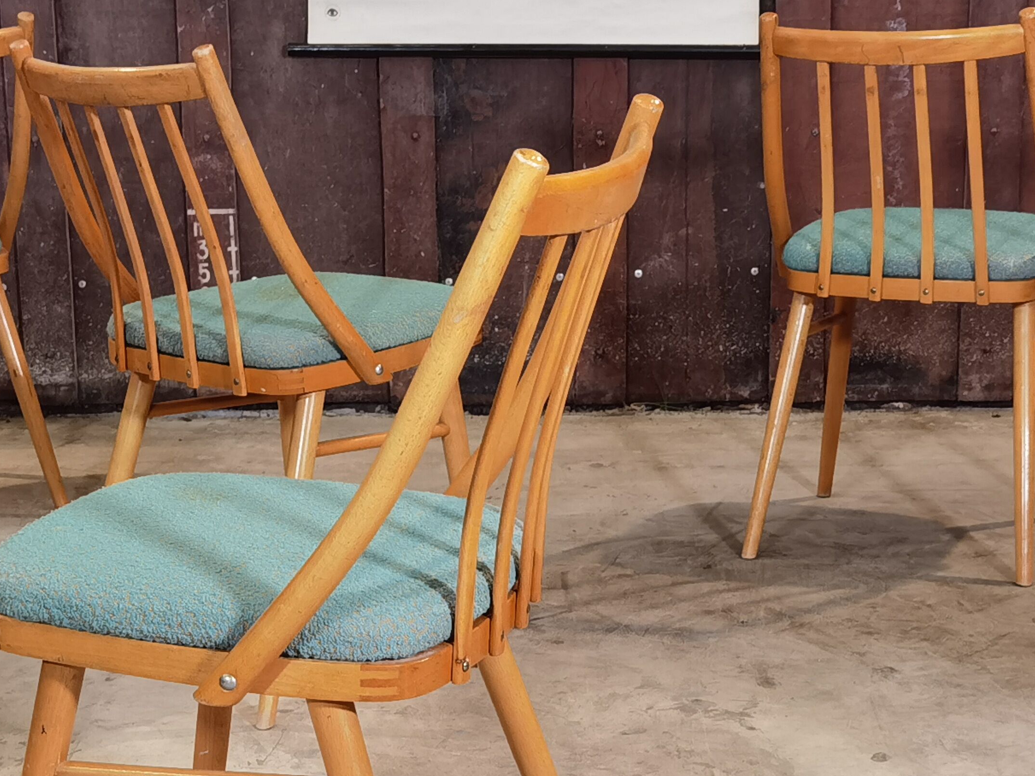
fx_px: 2332
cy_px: 629
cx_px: 477
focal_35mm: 78
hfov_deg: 25.0
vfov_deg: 18.7
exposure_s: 1/50
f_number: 1.9
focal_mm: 6.71
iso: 125
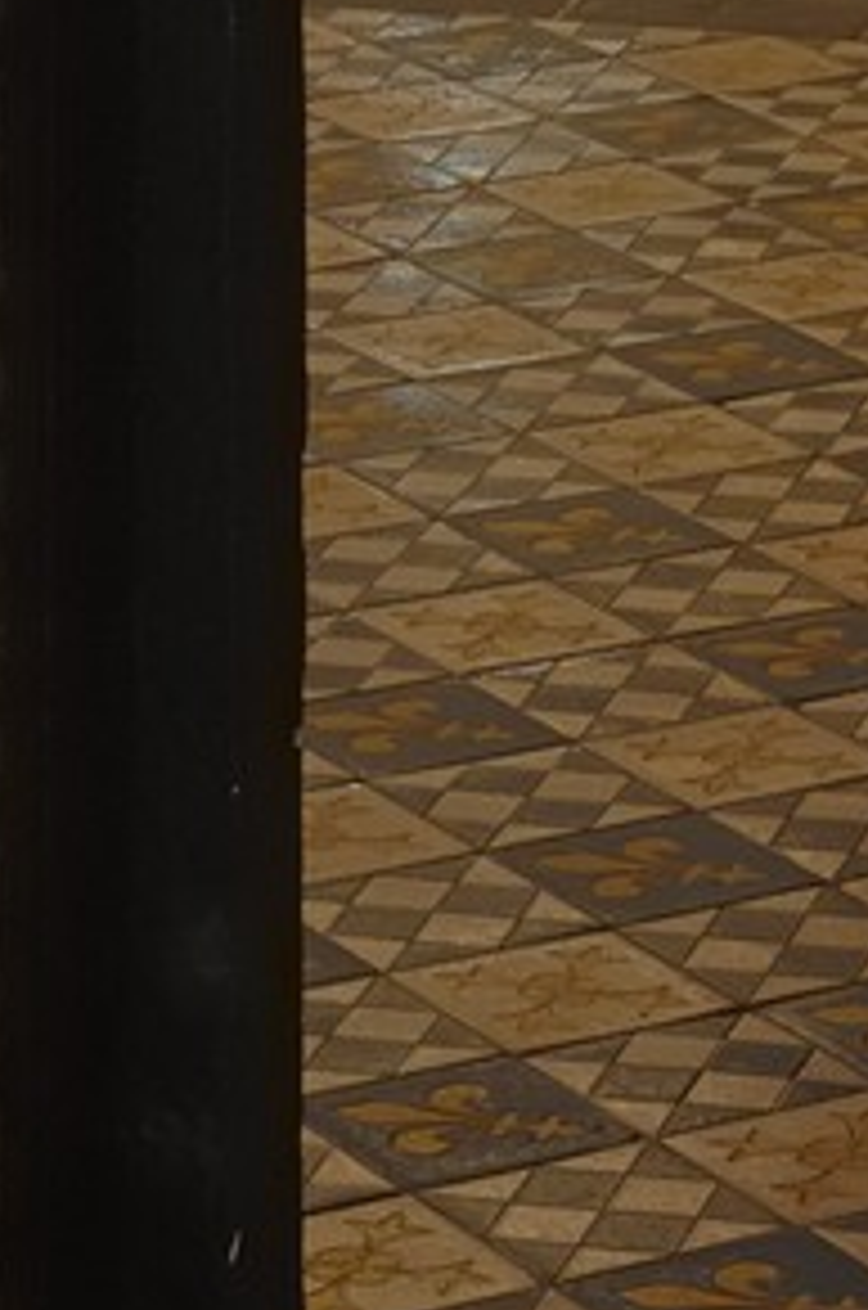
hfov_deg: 5.9
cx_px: 998
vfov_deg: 8.0
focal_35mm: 231
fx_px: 8384
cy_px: -2161
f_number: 11
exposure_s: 4.5
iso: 100
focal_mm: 28
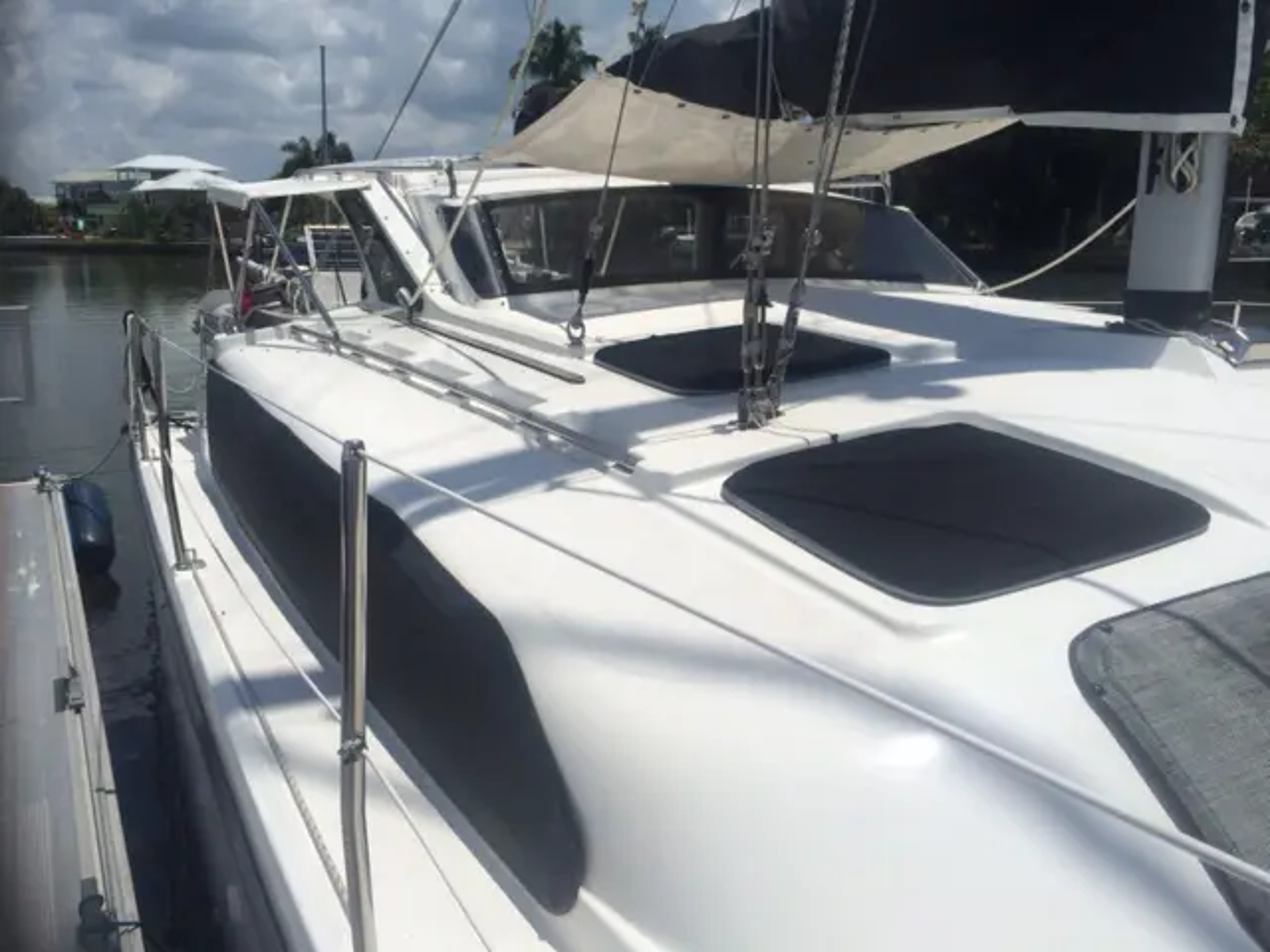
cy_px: 476
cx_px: 635
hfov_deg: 61.7
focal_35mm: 29
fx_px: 1064
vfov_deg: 48.2
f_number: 2.2
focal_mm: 4.15
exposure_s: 1/8264
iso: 40
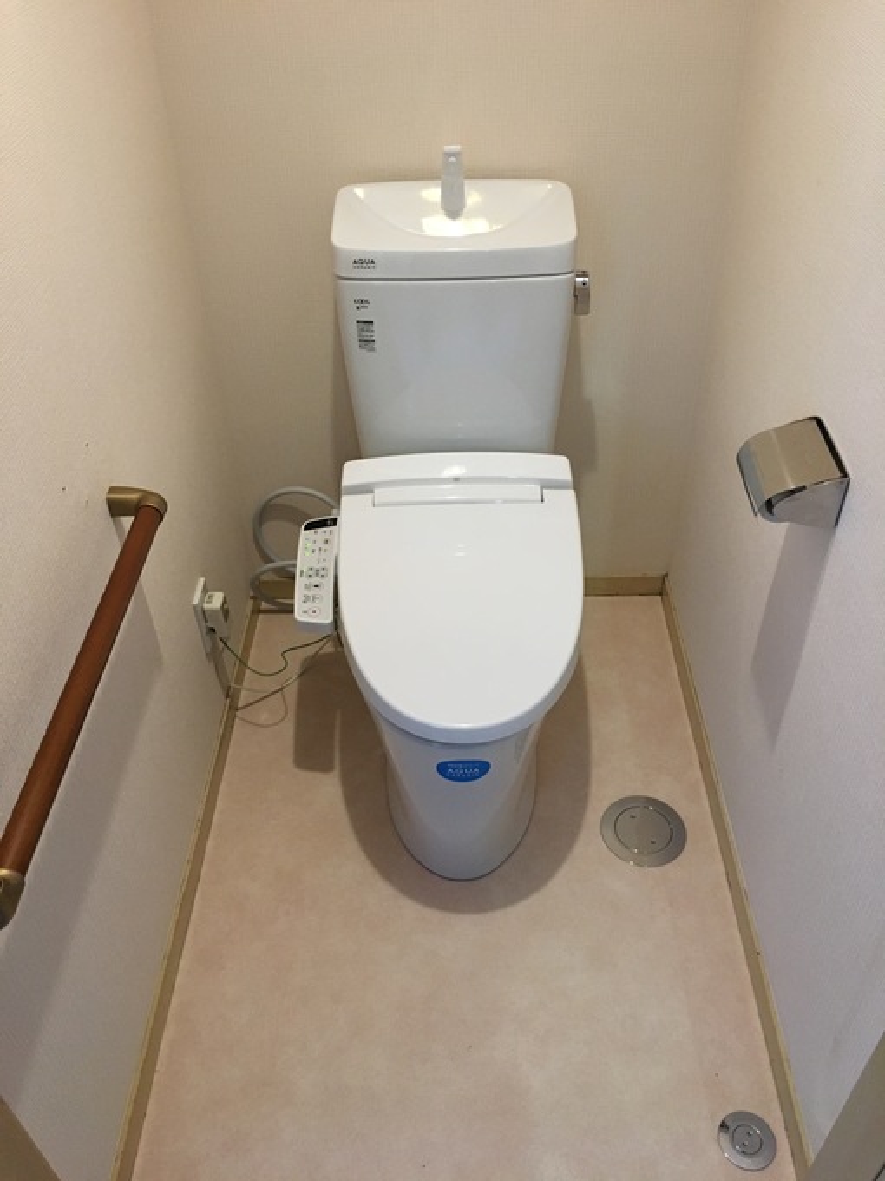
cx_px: 442
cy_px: 590
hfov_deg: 48.2
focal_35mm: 29
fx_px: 989
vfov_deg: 61.7
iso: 200
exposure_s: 1/24
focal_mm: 4.15
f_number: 2.2
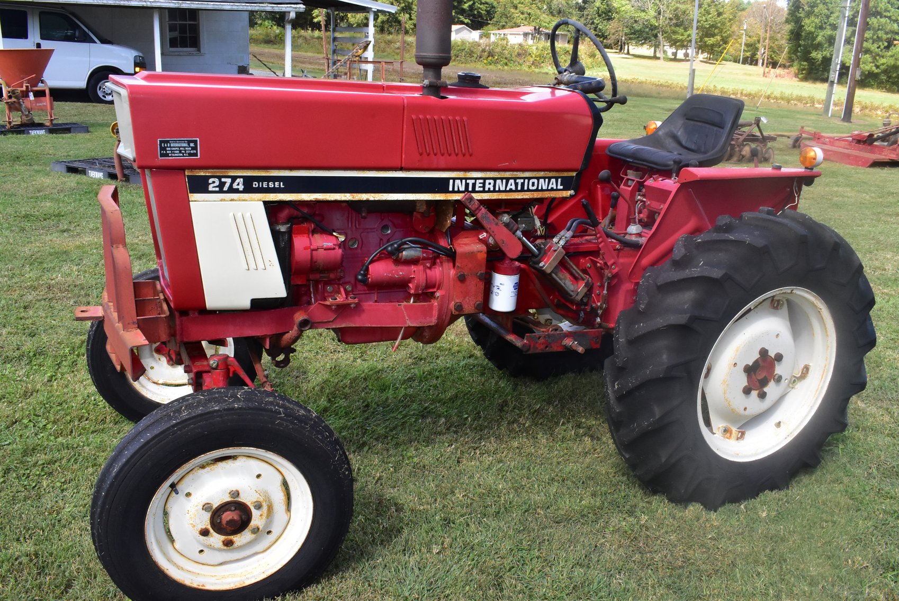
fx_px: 787
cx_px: 450
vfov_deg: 41.8
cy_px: 300
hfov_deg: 59.5
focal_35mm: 32
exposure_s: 1/200
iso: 1600
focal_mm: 21
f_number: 22
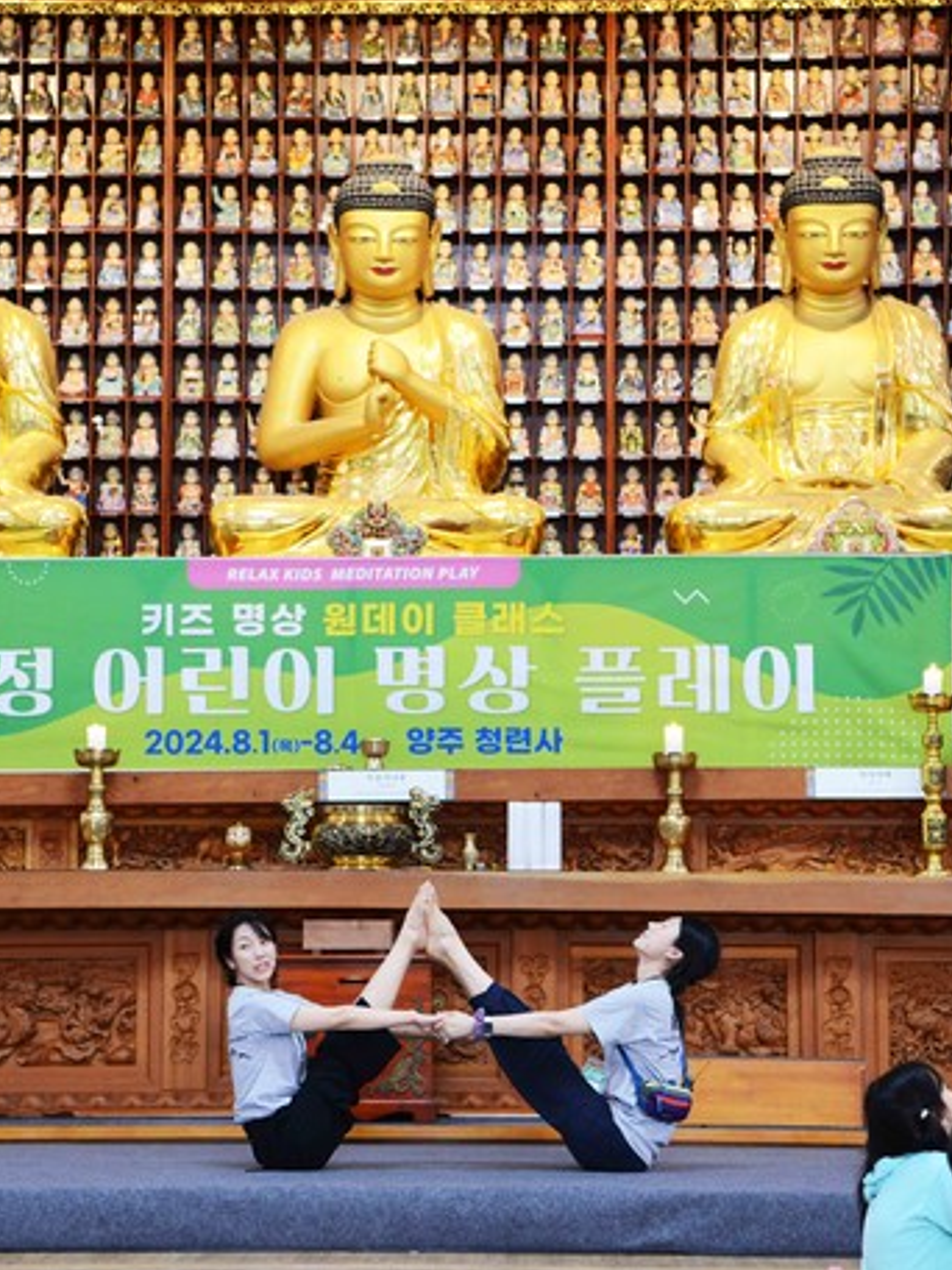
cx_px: 404
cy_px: 636
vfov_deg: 19.3
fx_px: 3740
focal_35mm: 102
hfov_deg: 14.5
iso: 2200
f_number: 4
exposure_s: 1/80
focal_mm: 70
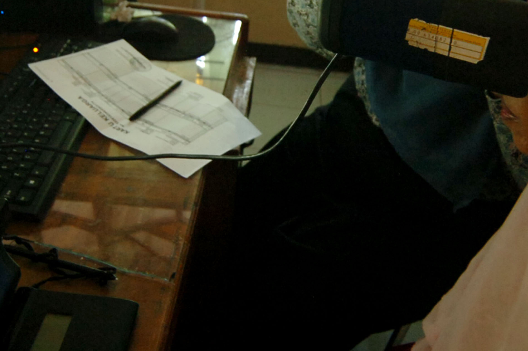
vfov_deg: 34.8
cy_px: 129
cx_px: 289
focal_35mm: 38
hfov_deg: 50.7
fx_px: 557
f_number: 4
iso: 1000
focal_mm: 12
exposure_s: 1/25
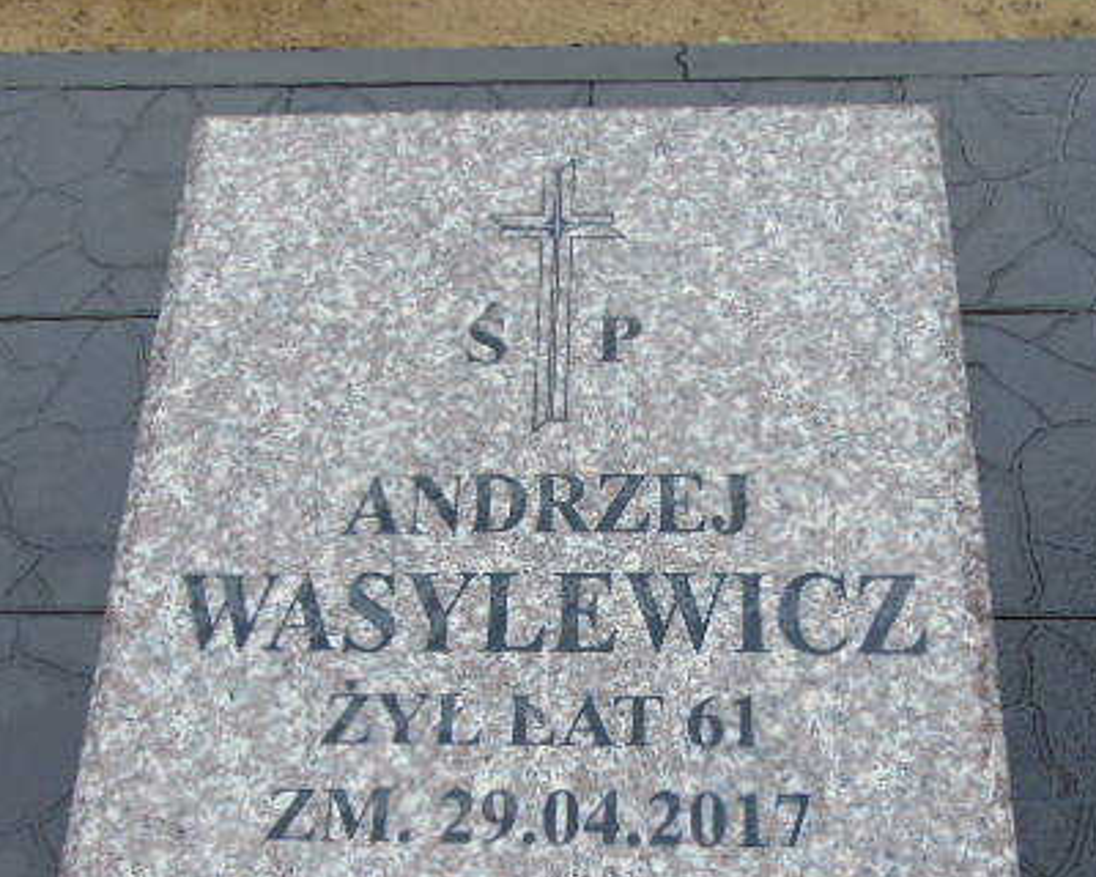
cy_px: 622
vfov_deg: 37.6
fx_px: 1265
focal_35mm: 39
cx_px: 564
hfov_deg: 46.8
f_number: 3
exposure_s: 1/100
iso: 80
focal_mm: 4.5
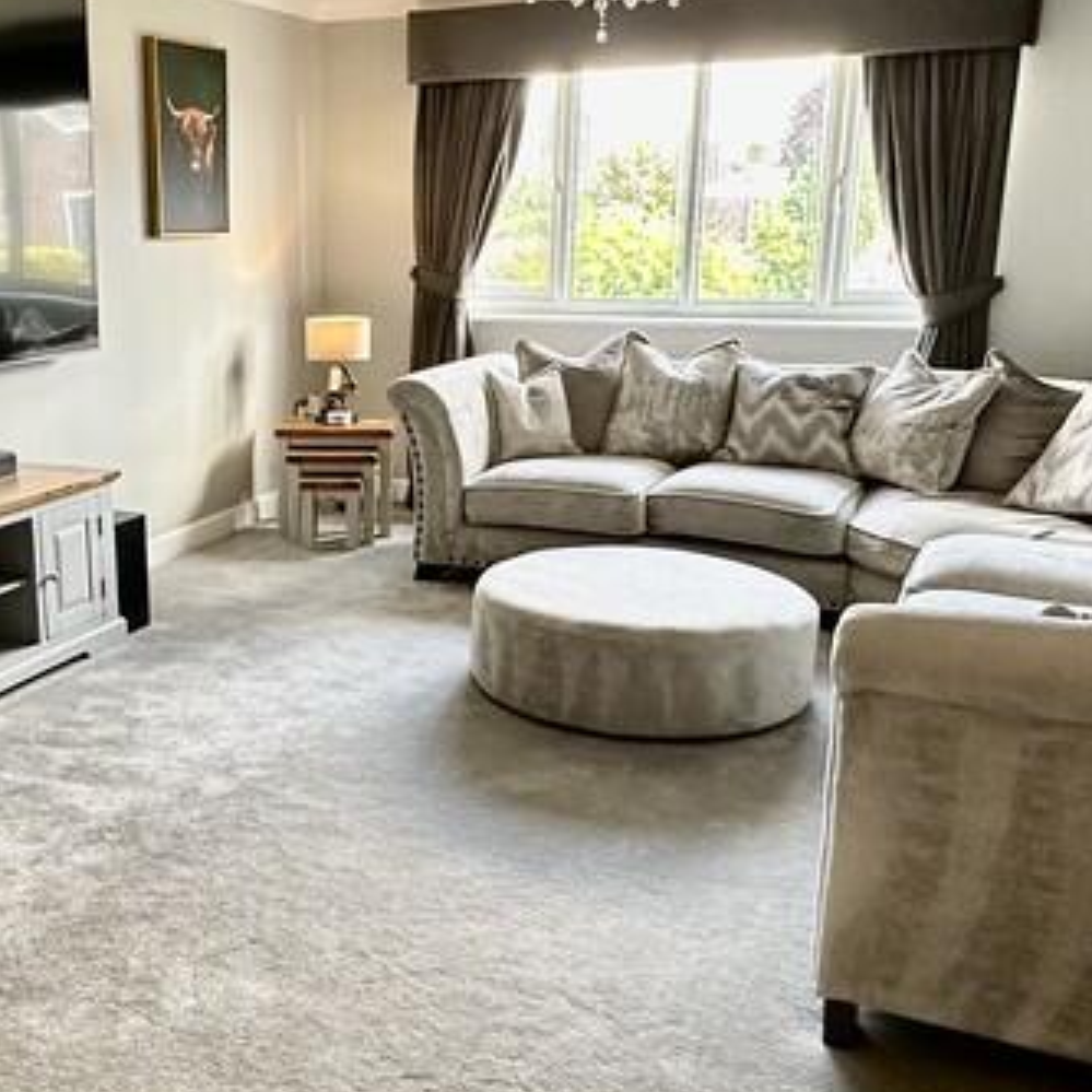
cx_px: 256
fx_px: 1356
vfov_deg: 43.9
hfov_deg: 42.3
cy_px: 561
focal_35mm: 38
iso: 320
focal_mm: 2.22
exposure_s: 1/92
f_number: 2.2
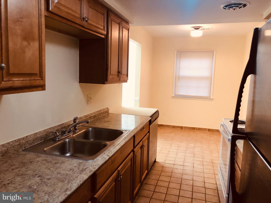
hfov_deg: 63.4
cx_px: 136
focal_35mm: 28
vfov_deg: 49.7
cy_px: 102
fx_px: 219
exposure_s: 1/15
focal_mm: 4
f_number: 1.8
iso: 64
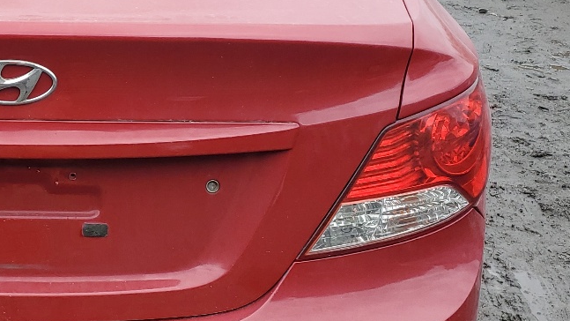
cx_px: 6
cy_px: 122
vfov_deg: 17.2
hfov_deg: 28.4
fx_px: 1058
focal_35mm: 70
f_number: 1.5
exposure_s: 1/476
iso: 50
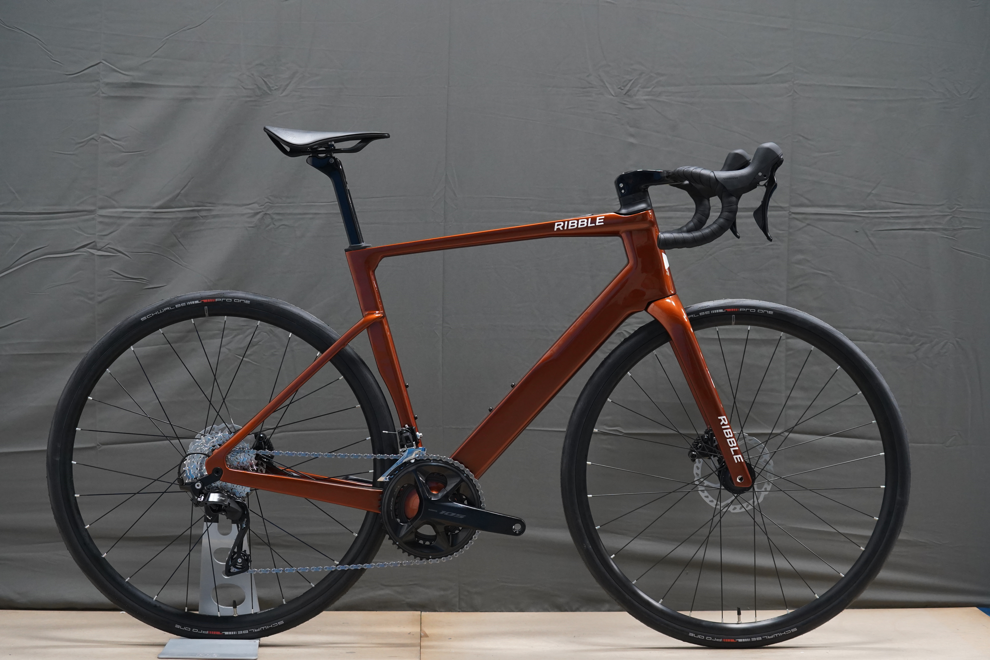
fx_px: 1925
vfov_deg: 19.5
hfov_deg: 28.8
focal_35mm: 70
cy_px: 330
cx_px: 495
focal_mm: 70
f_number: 5
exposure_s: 1/160
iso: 2500
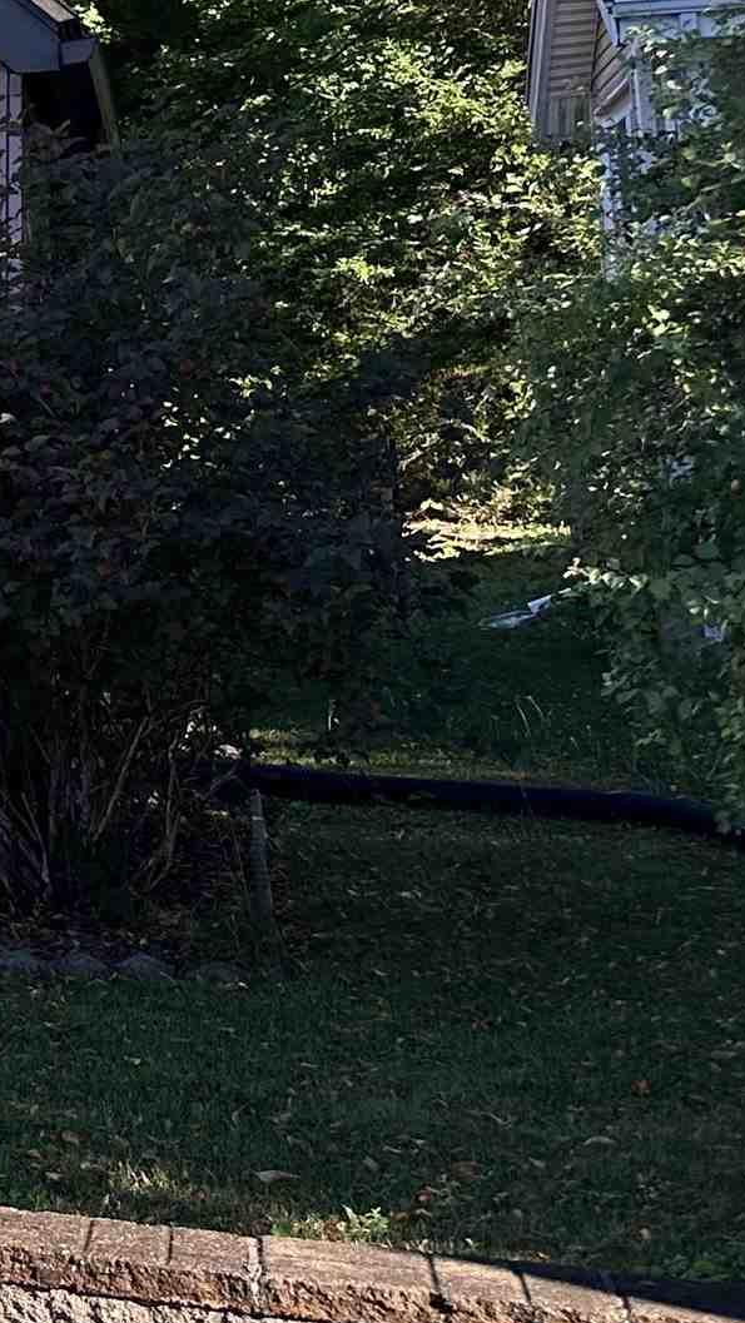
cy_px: 199
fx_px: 2668
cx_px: -932
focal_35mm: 76
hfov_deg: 12.9
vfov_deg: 27.1
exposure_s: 1/1587
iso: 80
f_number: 1.78
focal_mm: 6.86
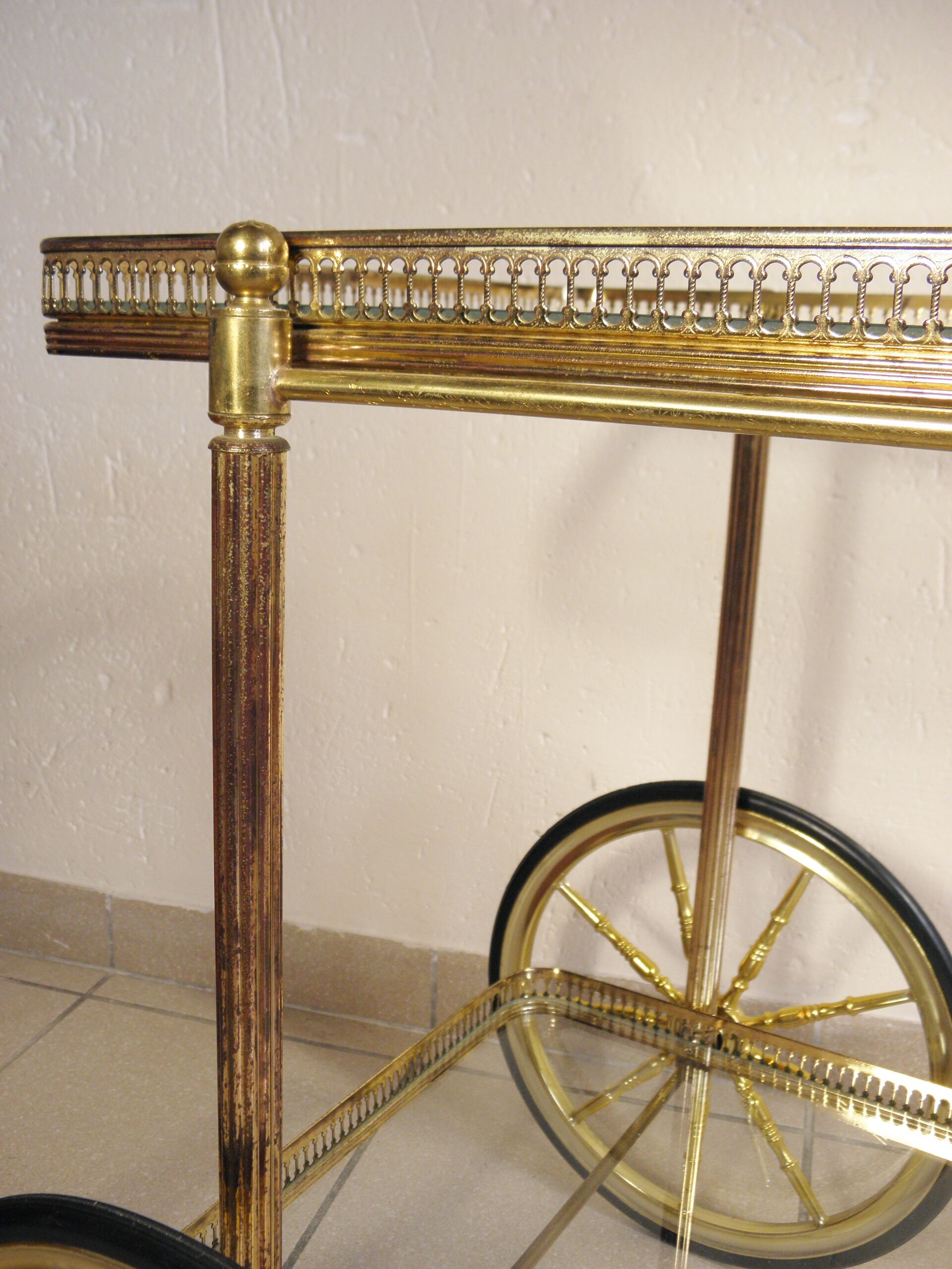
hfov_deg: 42.9
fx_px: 1210
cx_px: 476
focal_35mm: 33
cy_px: 634
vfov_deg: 55.4
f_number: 3.6
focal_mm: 5.9
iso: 125
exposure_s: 1/30
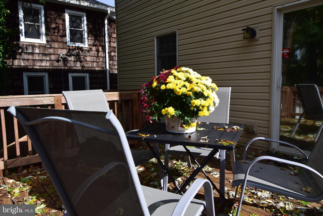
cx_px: 162
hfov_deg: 53.1
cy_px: 108
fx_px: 323
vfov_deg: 36.9
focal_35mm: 36
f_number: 11
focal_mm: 24
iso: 400
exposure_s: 1/400
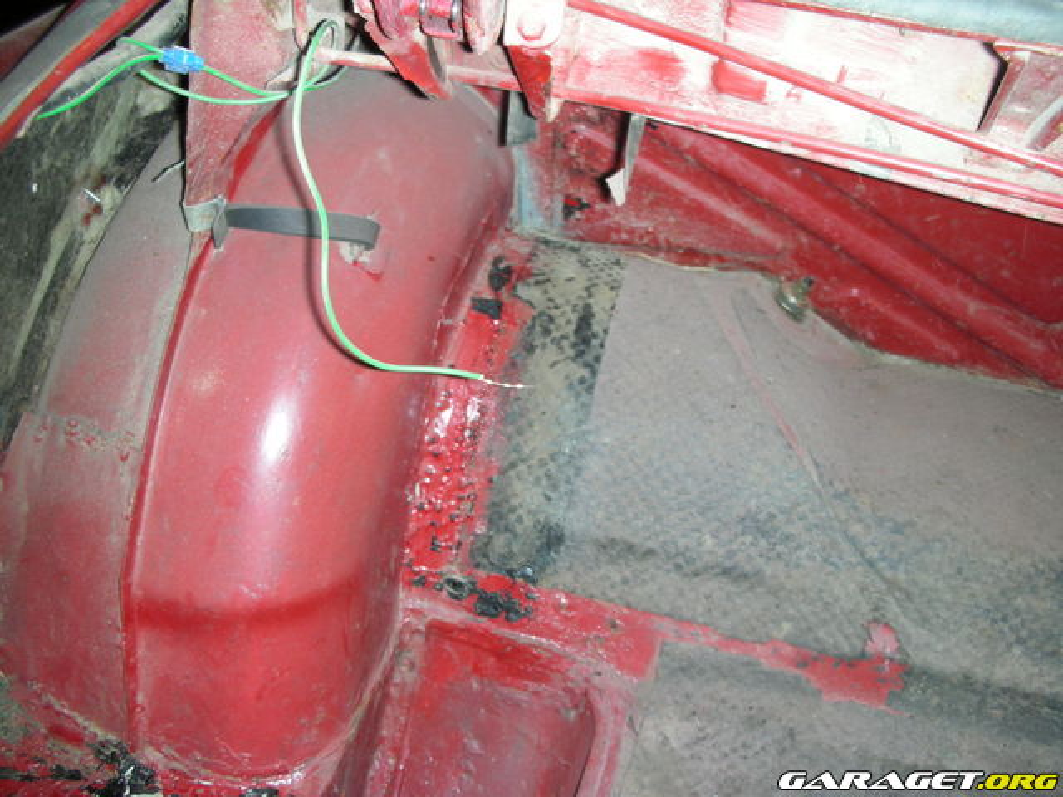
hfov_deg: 52.6
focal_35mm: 35
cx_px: 532
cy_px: 398
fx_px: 1075
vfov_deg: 40.7
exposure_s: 1/60
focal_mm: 5.8
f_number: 2.8
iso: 54
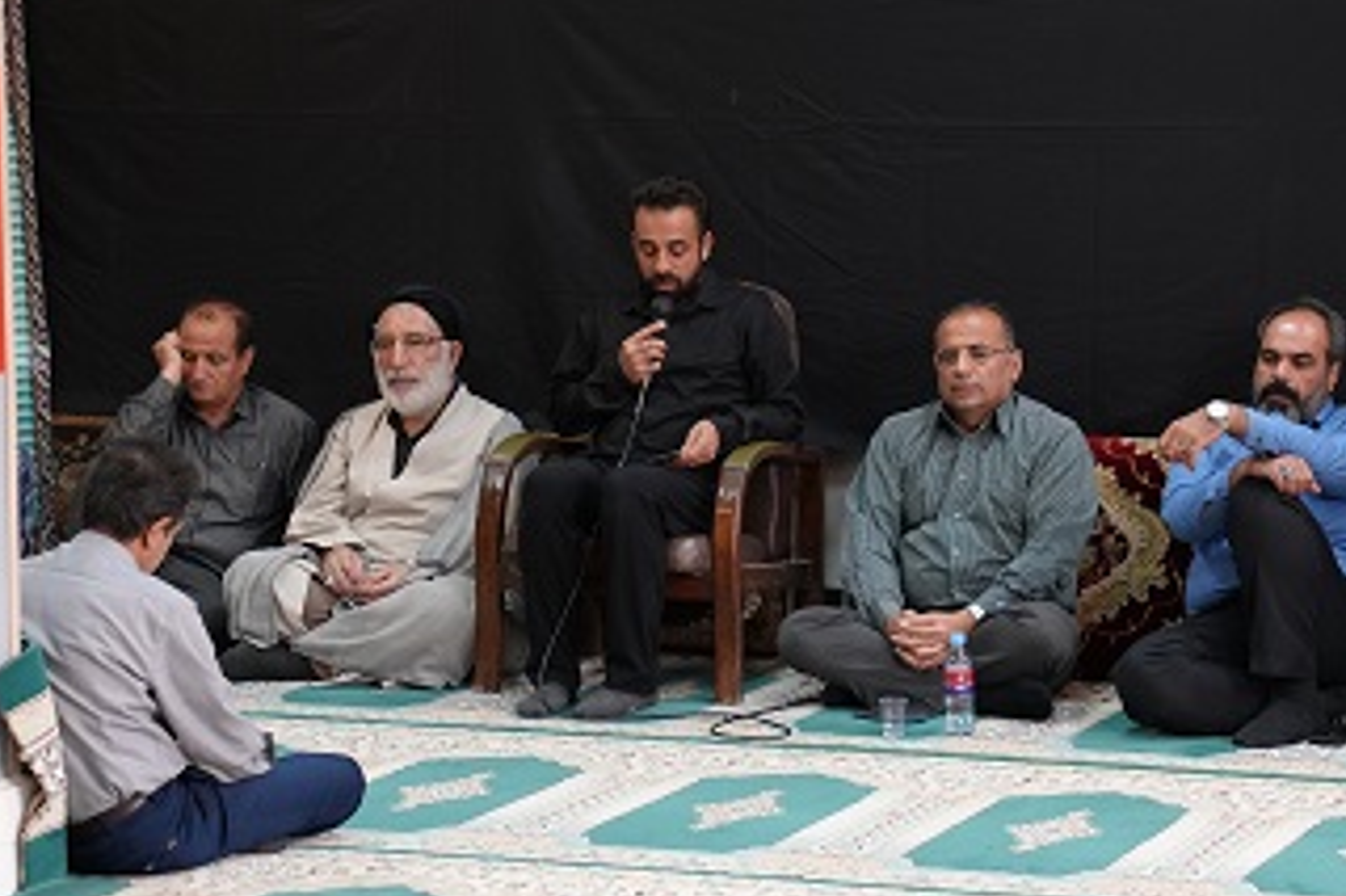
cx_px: 866
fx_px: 4148
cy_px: 446
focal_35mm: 111
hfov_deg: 18.4
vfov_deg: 12.3
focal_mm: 70
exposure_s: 1/160
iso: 2500
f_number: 4
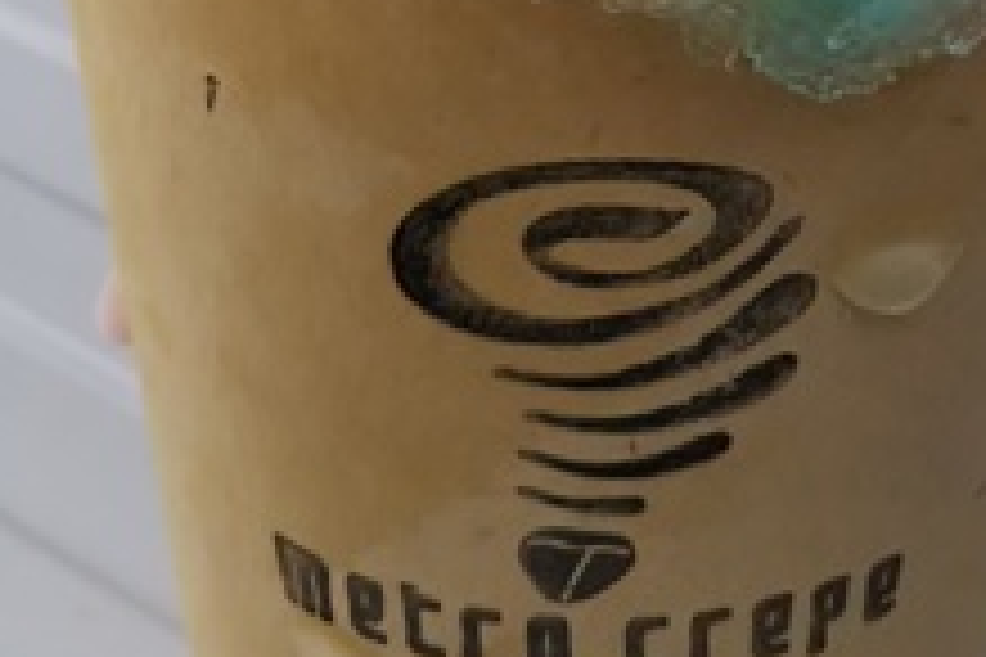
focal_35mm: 91
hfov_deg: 22.3
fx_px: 2492
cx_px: 675
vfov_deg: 13.9
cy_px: -392
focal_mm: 4
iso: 20
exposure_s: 1/189
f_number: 2.2
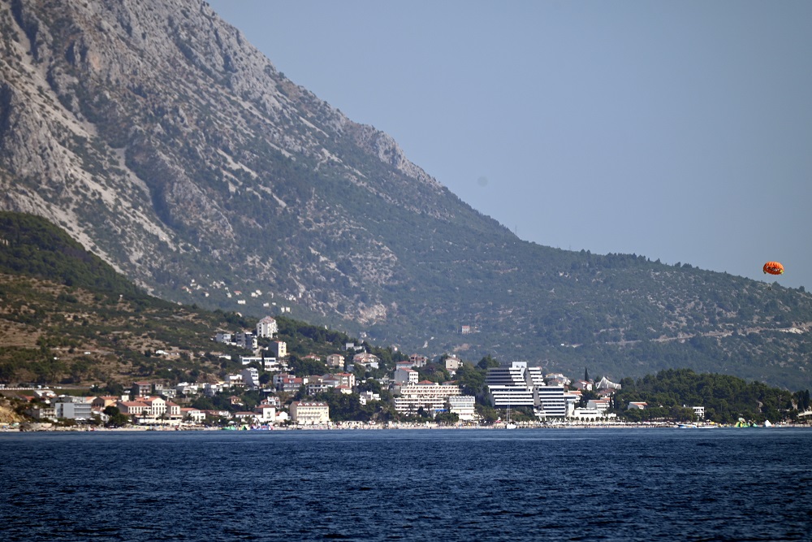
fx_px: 6767
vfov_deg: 4.6
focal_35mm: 300
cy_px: 271
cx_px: 406
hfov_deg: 6.9
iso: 100
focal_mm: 300
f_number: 5.6
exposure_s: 1/640
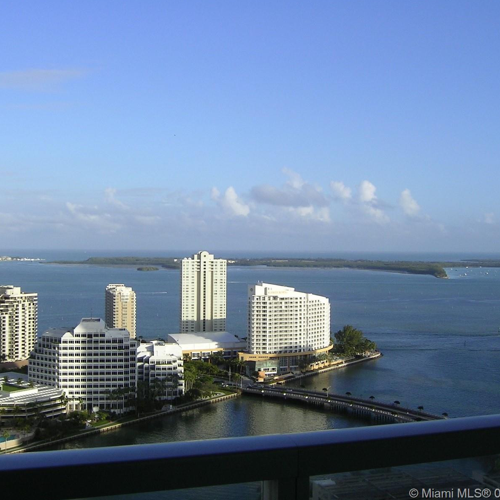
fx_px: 703
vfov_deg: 39.2
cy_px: 249
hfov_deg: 39.1
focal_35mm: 43
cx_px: 209
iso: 50
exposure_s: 1/424
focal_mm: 5.6
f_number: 4.8
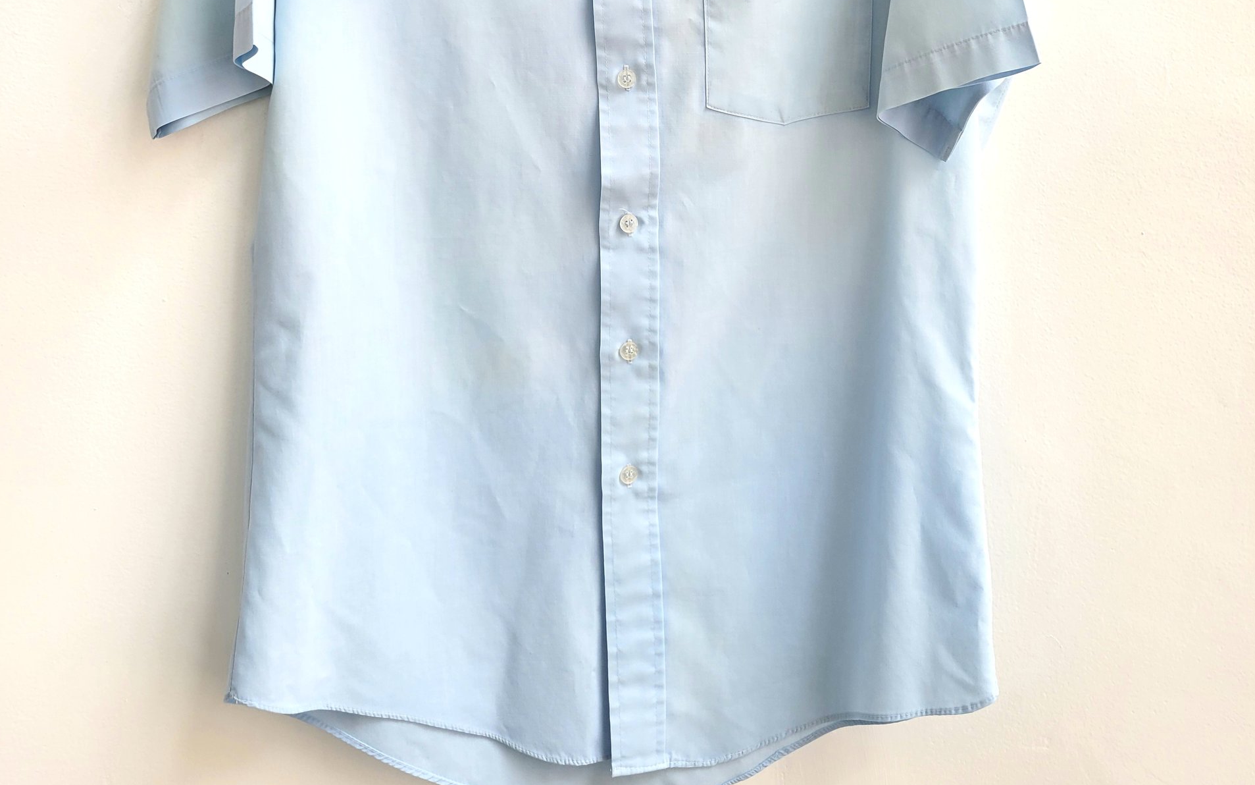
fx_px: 1266
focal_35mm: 37
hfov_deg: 52.7
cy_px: 64
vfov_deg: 32.5
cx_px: 627
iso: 64
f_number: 1.8
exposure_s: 1/120
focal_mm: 5.4
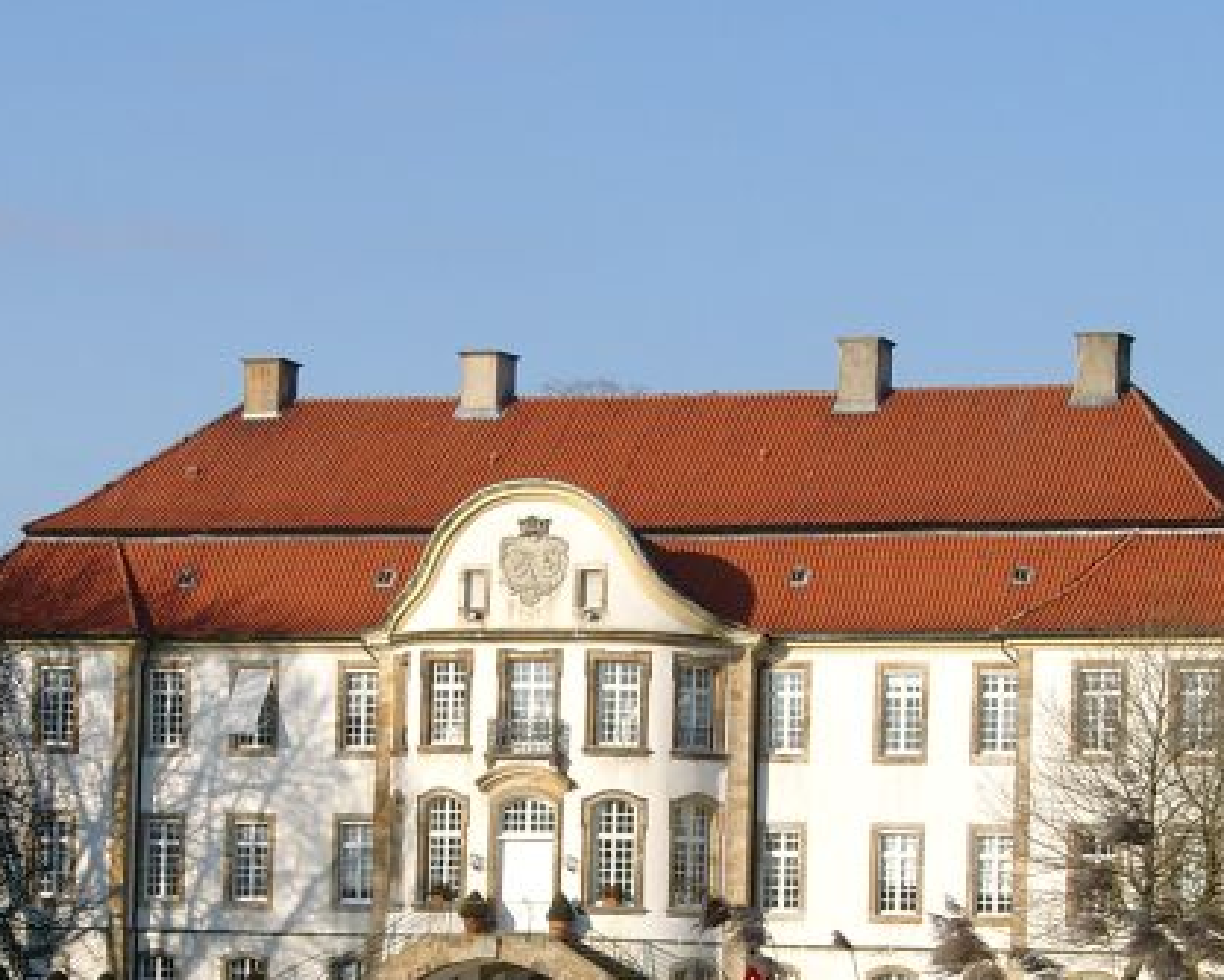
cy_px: 754
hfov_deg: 13.2
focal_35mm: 146
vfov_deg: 10.6
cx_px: 549
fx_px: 5291
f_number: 4
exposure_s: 1/535
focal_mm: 16.05
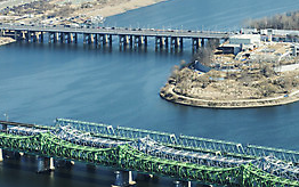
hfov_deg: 12.8
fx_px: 1329
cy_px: 62
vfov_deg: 8.1
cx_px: 160
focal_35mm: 163
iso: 500
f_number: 13
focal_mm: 70
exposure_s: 1/320
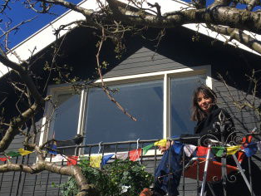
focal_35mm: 46
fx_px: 347
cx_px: 155
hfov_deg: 41.0
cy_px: 111
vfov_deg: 31.5
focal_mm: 4.15
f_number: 2.2
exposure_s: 1/1374
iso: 25
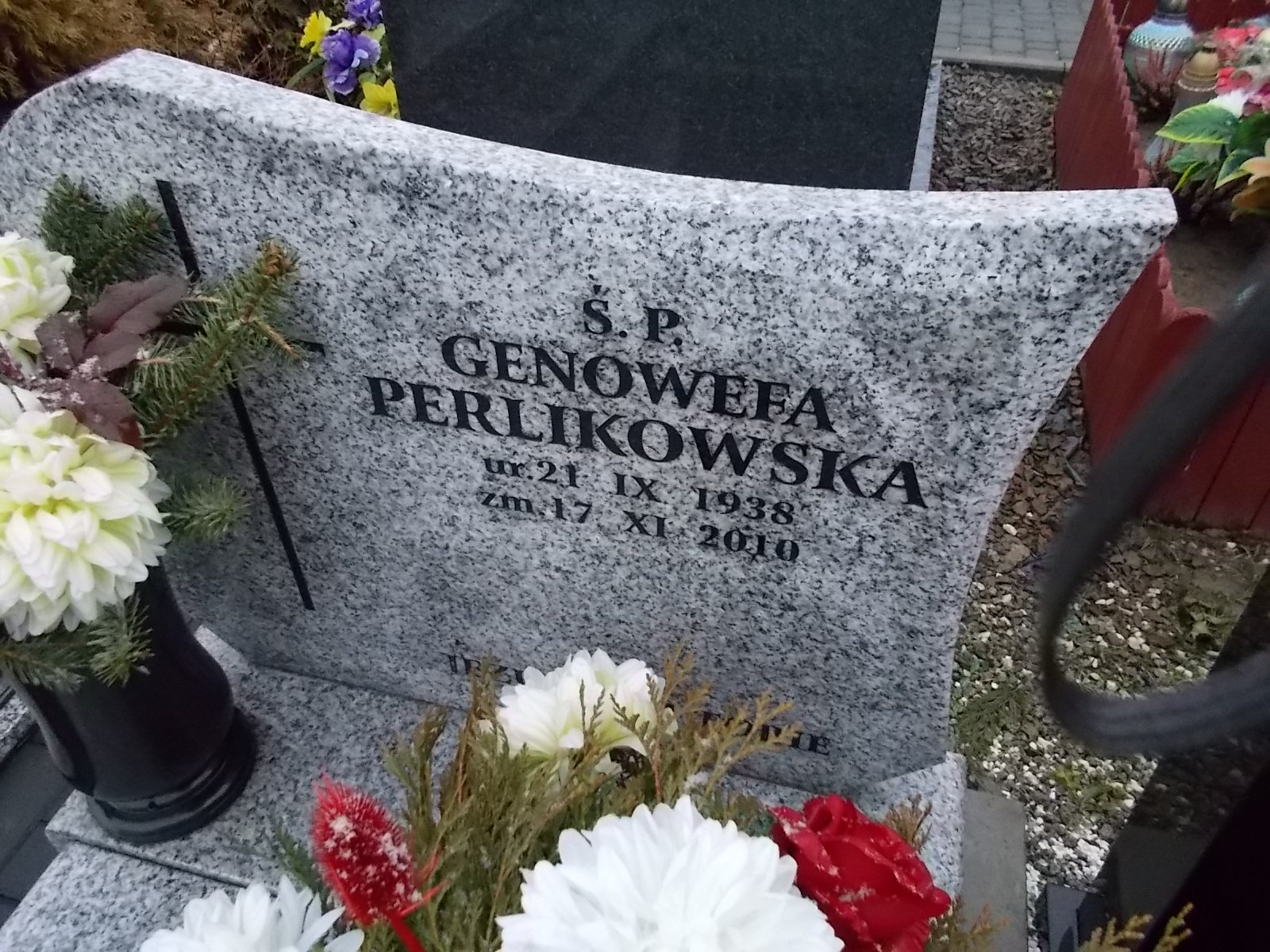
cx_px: 635
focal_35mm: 26
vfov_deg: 53.1
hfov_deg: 67.3
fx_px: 954
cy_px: 476
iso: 400
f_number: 3.2
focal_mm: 4.6
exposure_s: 1/160
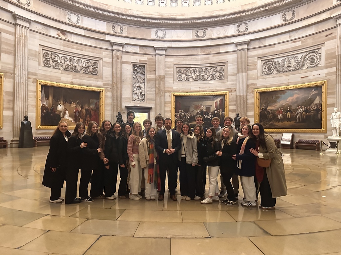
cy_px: 128
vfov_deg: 56.8
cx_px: 170
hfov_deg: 71.6
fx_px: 236
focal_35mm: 24
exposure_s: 1/30
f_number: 1.78
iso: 1250
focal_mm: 6.86
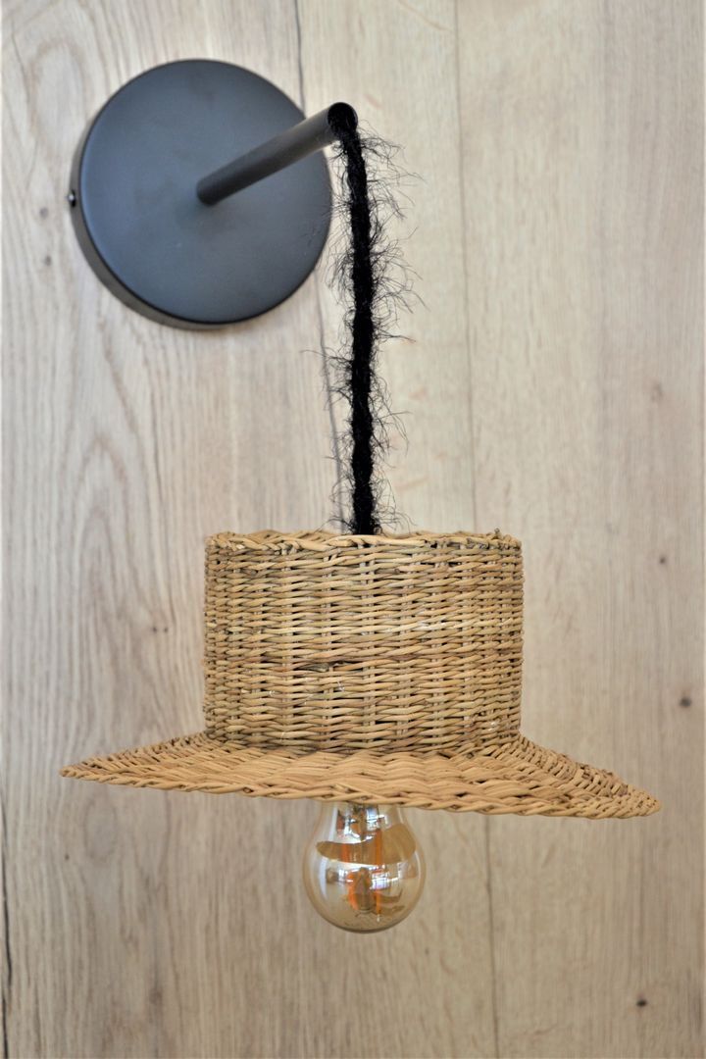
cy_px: 530
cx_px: 353
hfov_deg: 29.9
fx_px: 1324
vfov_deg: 43.6
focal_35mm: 45
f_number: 5.6
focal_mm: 30
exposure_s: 1/125
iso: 280
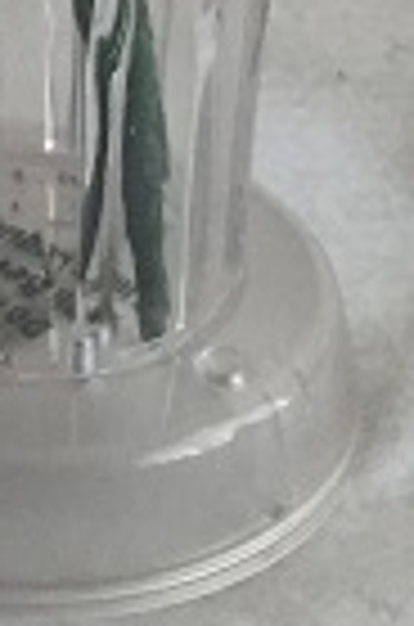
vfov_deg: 12.6
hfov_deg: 9.5
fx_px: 2462
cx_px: -99
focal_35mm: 142
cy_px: -651
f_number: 2.2
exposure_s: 1/30
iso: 250
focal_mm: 4.15
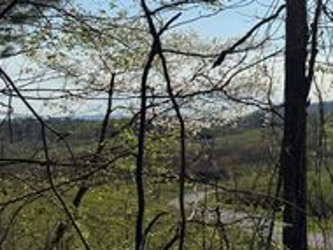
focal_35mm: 63
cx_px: 373
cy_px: 66
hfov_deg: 27.8
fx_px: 607
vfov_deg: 23.1
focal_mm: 6.76
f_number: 1.78
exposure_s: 1/14286
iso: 80
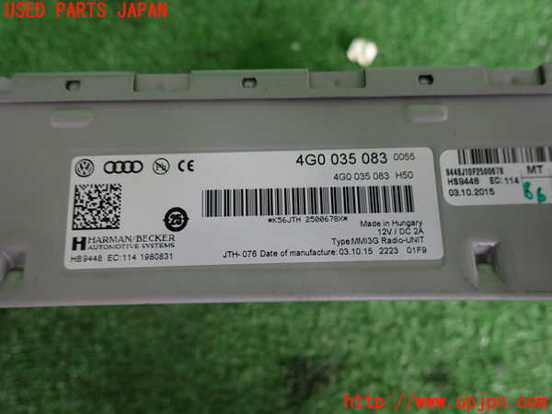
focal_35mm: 25
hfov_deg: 69.4
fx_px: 399
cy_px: 207
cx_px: 276
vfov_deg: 54.9
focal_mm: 4.5
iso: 200
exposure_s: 1/50
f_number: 2
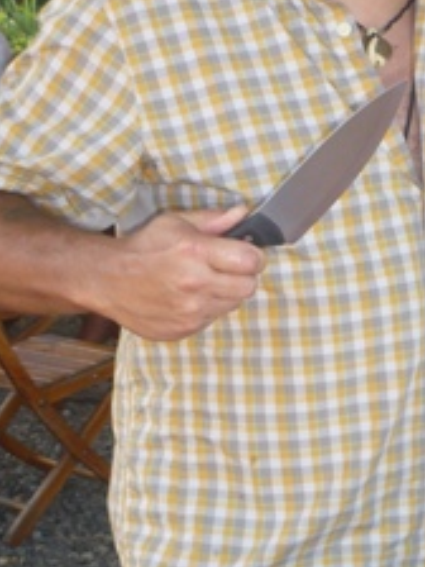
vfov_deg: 23.5
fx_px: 1359
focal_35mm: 83
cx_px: 506
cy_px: 372
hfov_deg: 17.0
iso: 100
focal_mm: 5.2
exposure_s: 1/200
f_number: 3.4
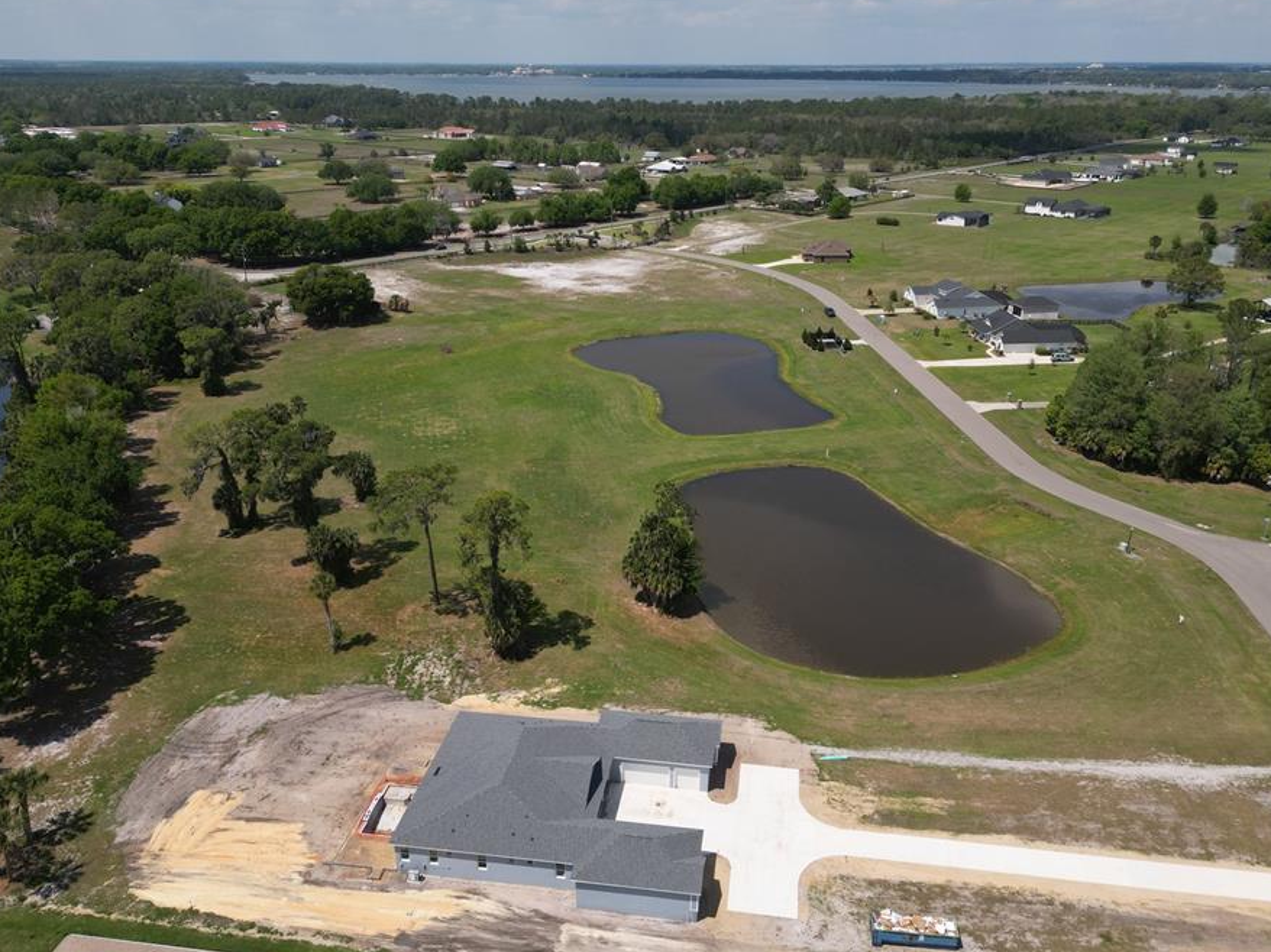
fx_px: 1028
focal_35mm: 28
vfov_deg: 49.7
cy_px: 490
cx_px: 637
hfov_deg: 63.5
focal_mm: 6.72
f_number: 1.7
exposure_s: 1/100
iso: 120
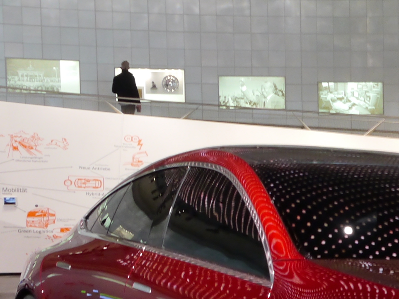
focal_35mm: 94
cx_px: 498
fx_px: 1083
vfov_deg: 15.4
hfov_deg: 19.5
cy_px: 309
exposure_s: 1/13
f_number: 6.3
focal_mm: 14
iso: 400
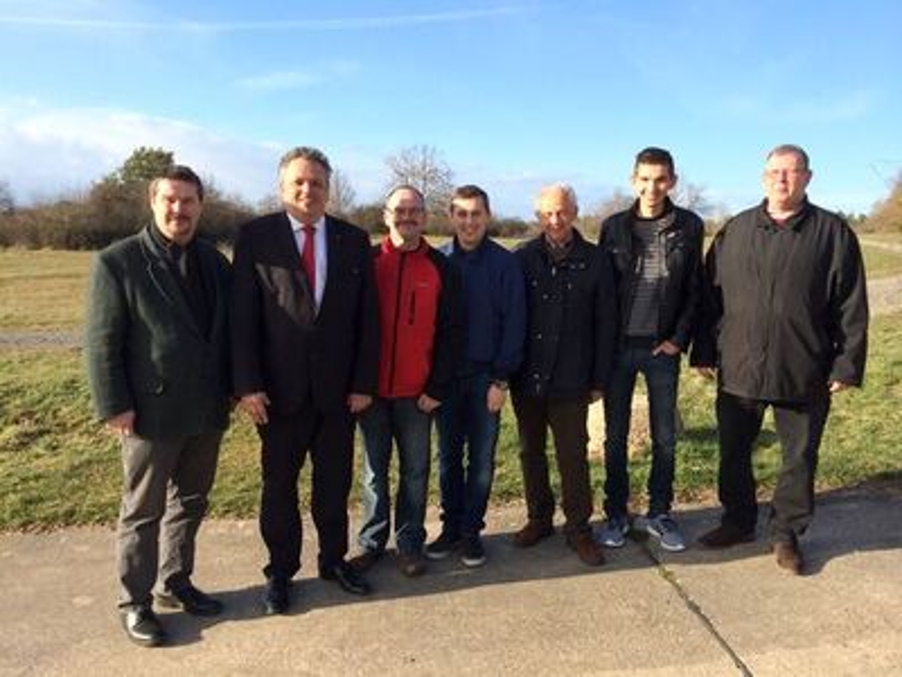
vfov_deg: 46.8
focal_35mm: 30
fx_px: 782
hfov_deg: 60.0
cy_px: 338
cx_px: 451
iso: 32
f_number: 2.2
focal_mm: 4.12
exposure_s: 1/1001
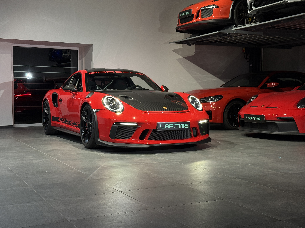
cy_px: 116
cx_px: 155
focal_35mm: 49
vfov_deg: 29.7
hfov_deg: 38.9
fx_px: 432
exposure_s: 1/60
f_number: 1.78
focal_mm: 6.76
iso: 100
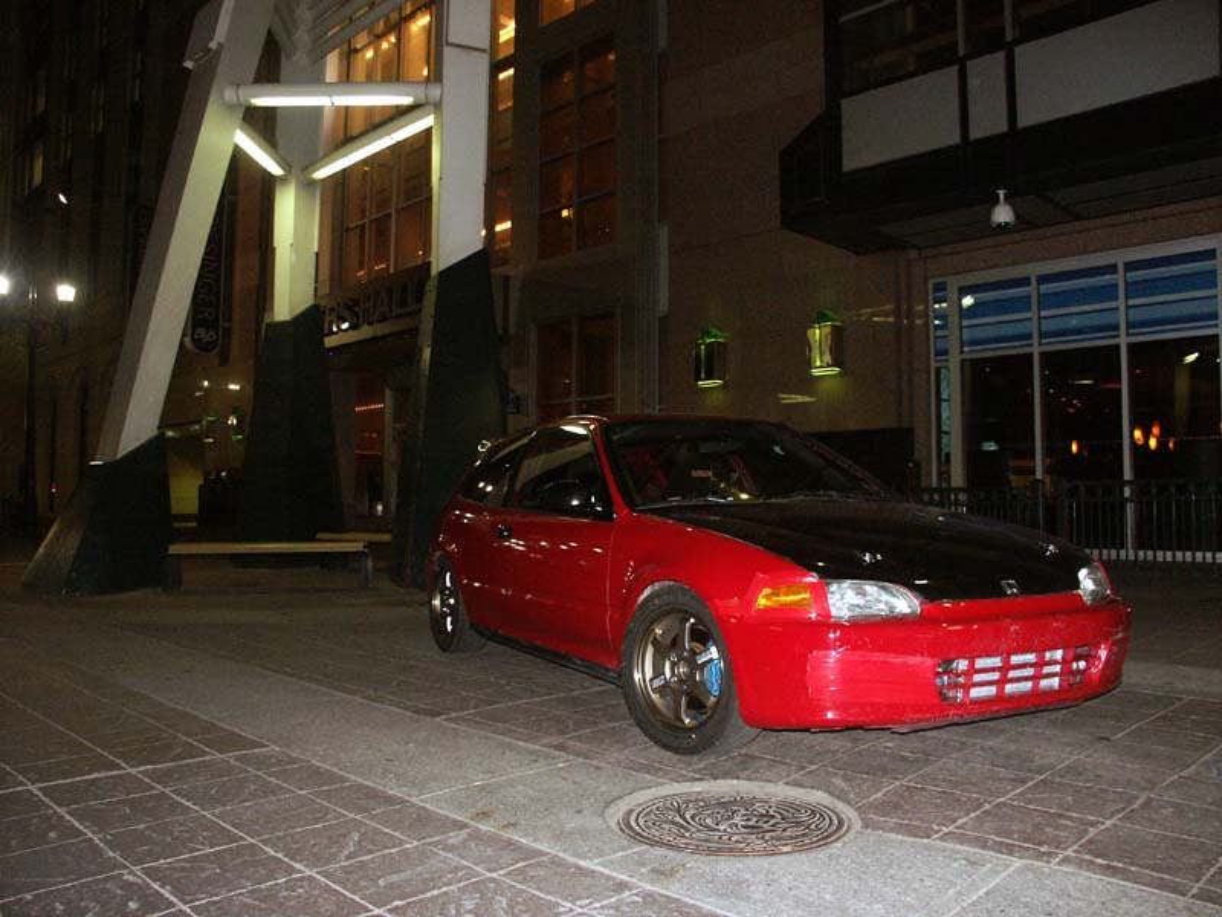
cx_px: 611
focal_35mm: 29
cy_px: 458
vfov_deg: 48.2
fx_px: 1024
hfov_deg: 61.7
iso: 200
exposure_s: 1/45
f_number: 2.8
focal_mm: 7.59
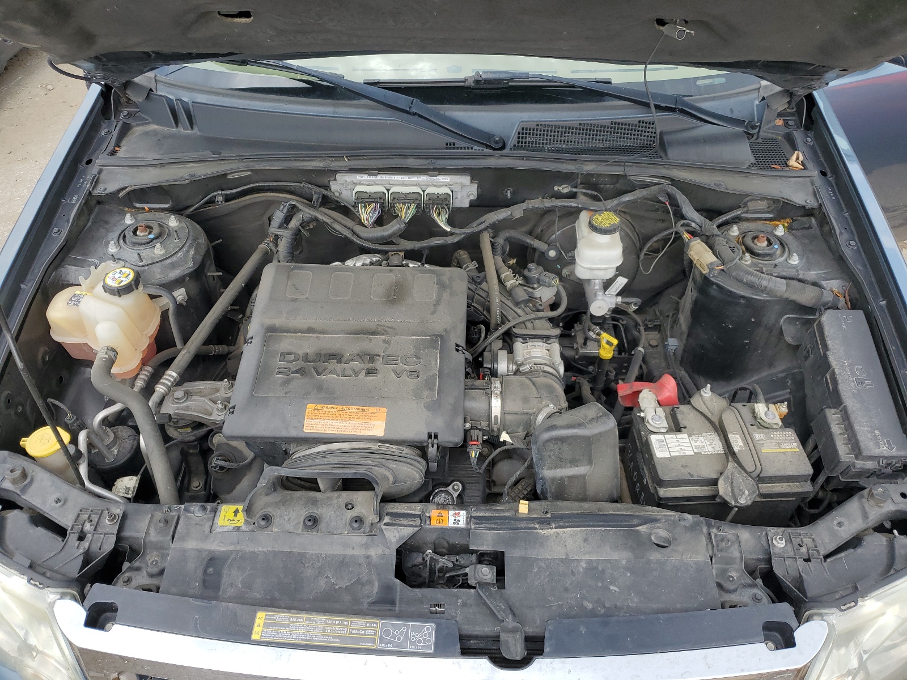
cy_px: 340
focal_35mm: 26
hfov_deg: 67.3
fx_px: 681
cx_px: 454
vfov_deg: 53.1
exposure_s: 1/714
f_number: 1.5
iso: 50
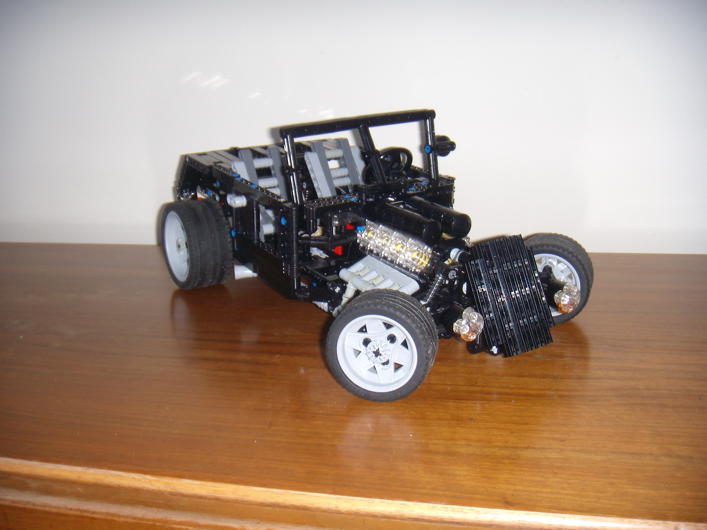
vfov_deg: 37.7
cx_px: 354
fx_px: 776
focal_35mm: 38
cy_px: 265
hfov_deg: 49.0
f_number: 3.5
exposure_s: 1/60.2
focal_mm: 6.4
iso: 64
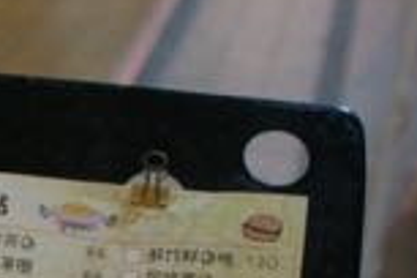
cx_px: -349
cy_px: 551
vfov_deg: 10.0
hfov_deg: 14.2
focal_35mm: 127
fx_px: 1471
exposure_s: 1/25
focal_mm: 18
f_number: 3.5
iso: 400
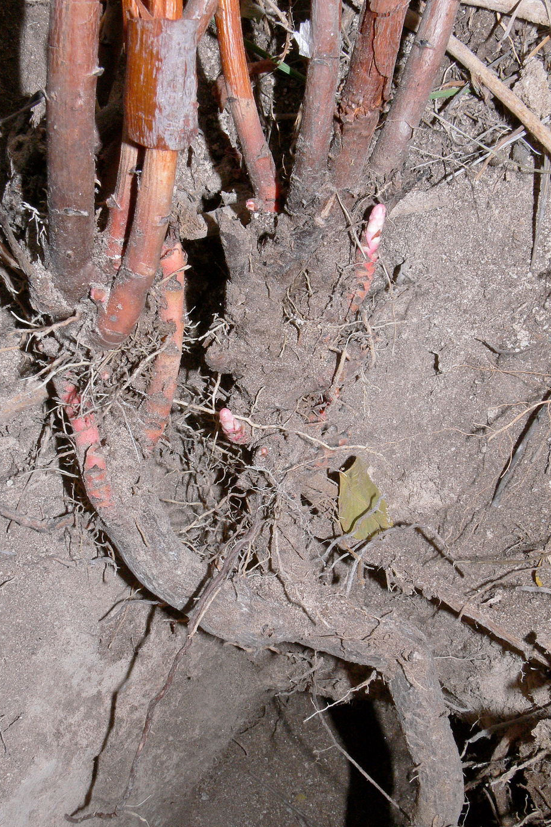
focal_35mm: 37
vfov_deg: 51.9
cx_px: 278
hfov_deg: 35.9
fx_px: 849
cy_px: 408
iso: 100
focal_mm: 7.4
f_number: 11
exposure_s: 1/125
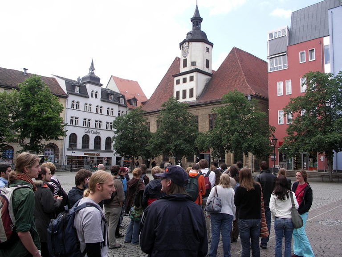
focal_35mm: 29
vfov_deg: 48.2
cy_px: 128
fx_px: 287
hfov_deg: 61.7
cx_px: 171
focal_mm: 7.5
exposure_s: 1/125
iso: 50
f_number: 4.5
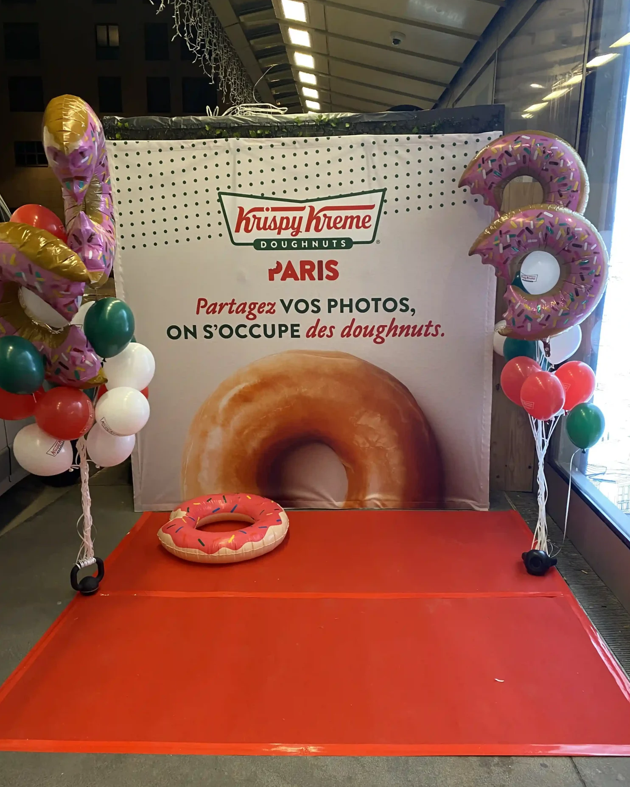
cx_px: 312
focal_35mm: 28
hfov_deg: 51.5
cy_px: 386
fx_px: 653
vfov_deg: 62.2
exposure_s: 1/50
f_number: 1.8
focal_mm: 4.25
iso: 400
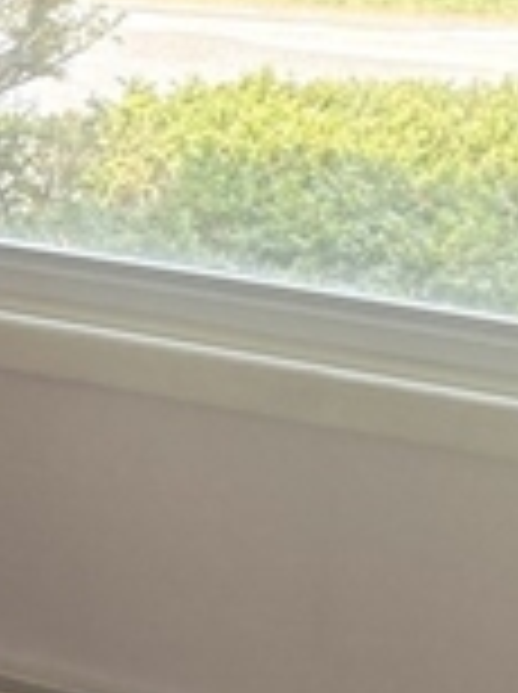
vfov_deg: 11.2
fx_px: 3461
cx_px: -122
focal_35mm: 173
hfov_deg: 8.5
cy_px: -148
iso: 64
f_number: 1.6
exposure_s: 1/323
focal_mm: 5.96
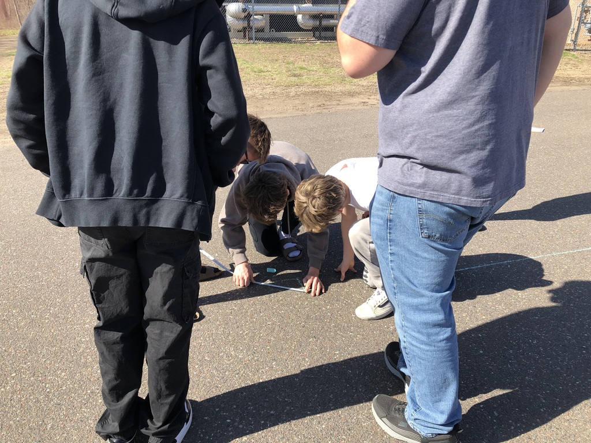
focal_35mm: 28
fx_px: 478
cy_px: 222
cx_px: 296
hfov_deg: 63.4
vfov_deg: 49.7
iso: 20
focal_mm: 3.99
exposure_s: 1/810
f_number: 1.8
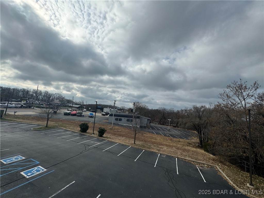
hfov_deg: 102.1
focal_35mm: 14
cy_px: 99
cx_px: 132
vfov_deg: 85.7
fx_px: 107
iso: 50
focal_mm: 2.22
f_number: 2.2
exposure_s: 1/3906
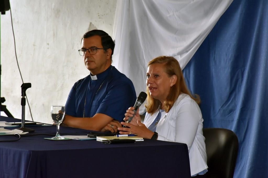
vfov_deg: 6.5
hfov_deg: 9.8
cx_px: 134
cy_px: 89
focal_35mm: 210
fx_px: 1563
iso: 1250
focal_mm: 140
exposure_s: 1/250
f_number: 10
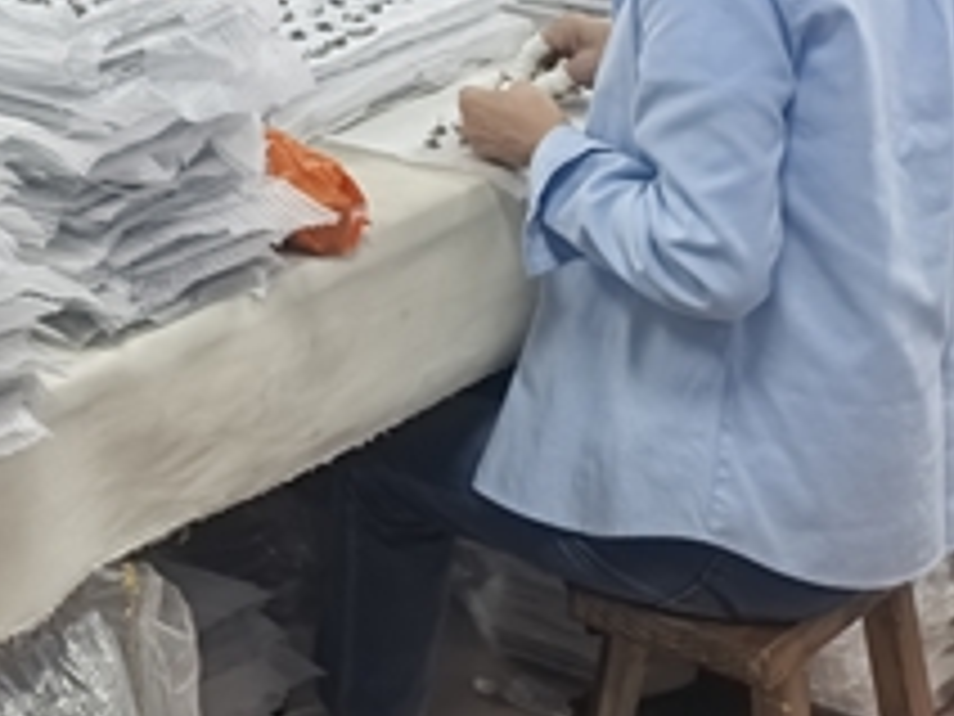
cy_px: -212
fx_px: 2811
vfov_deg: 13.9
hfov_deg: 18.1
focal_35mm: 102
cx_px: -243
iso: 250
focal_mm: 6.98
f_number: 4
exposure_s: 1/100
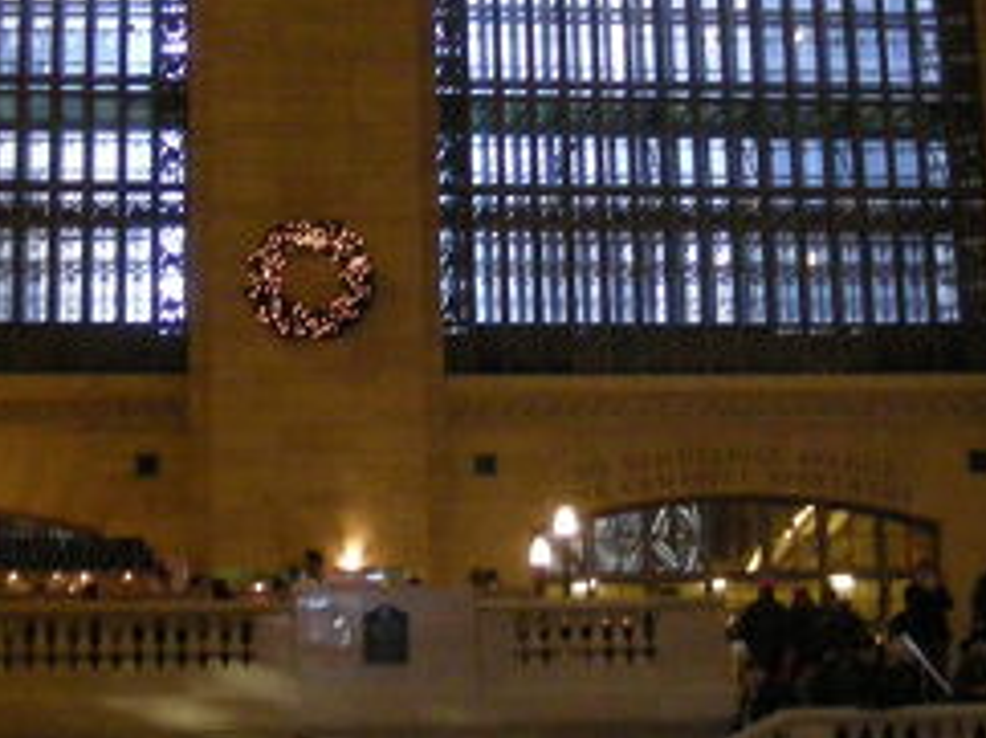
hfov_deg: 20.9
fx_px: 2675
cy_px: 169
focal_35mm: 94
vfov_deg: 15.6
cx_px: 517
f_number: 2.8
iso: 400
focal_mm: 5.7
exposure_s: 1/29
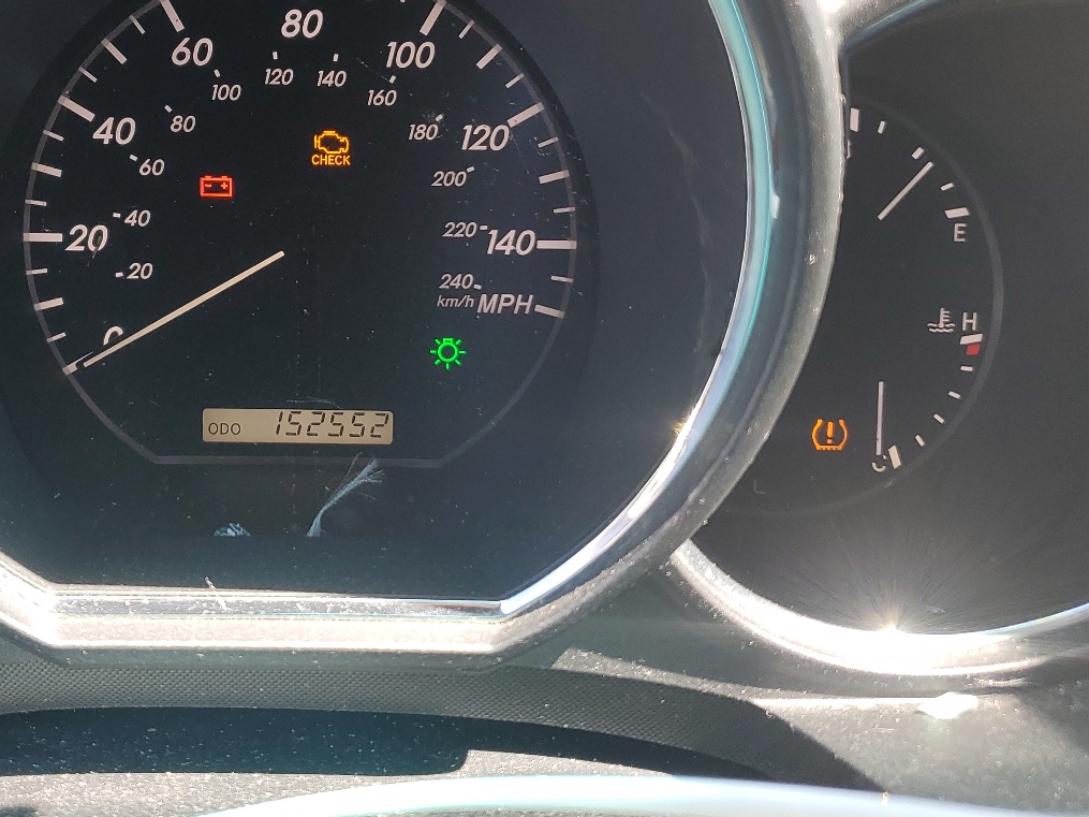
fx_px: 1290
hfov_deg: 44.7
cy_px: 338
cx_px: 317
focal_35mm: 41
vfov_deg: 35.0
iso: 53
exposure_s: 1/120
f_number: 1.5
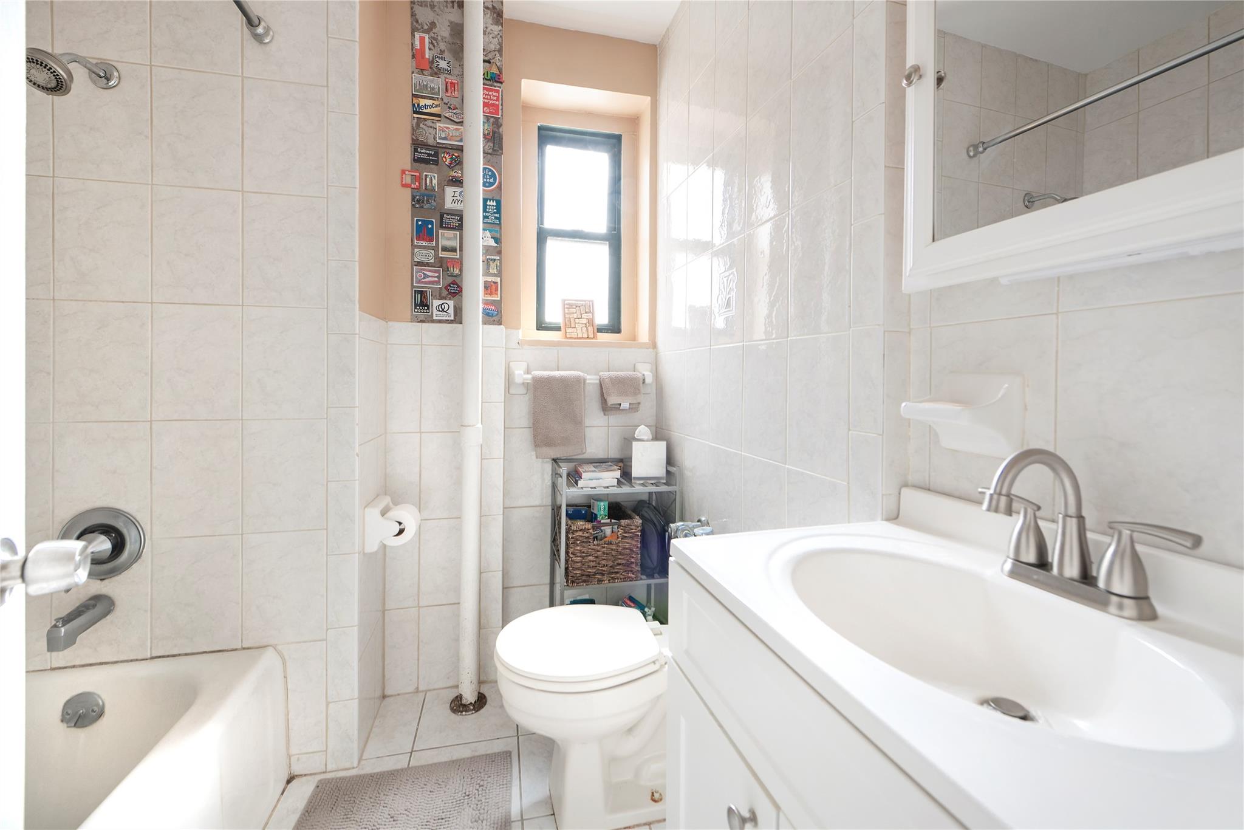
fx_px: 484
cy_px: 415
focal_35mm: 14
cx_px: 622
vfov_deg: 81.2
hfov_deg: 104.2
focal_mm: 14
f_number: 8
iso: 320
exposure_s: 1/1.67
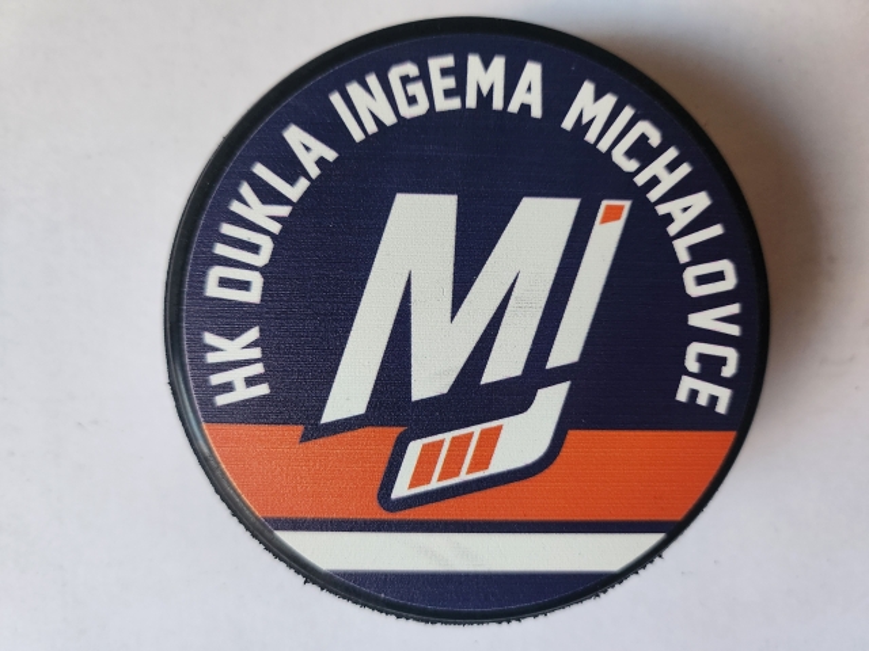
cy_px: 326
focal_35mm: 24
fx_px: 602
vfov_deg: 56.8
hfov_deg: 71.6
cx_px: 434
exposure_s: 1/100
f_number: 1.8
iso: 800
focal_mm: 5
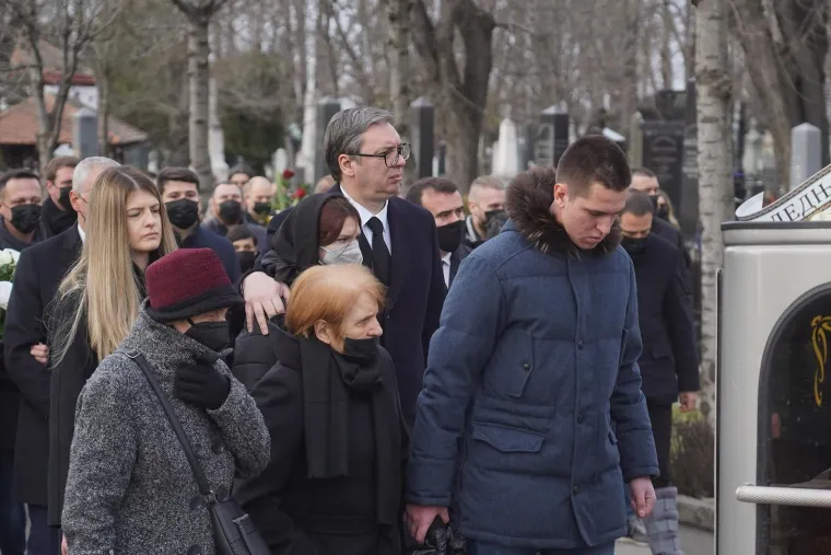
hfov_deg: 17.9
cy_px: 278
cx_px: 416
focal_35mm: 114
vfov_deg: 12.0
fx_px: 2632
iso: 1000
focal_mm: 76
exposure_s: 1/1600
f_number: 4
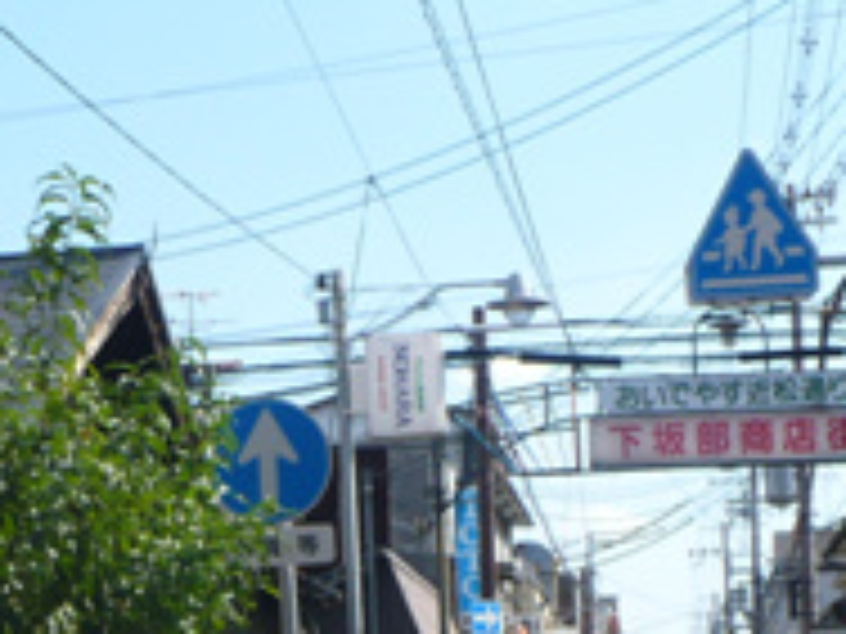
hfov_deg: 18.9
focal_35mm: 103
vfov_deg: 13.7
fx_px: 2517
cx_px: 169
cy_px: 872
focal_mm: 6.1
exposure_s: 1/1000
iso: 100
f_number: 2.8
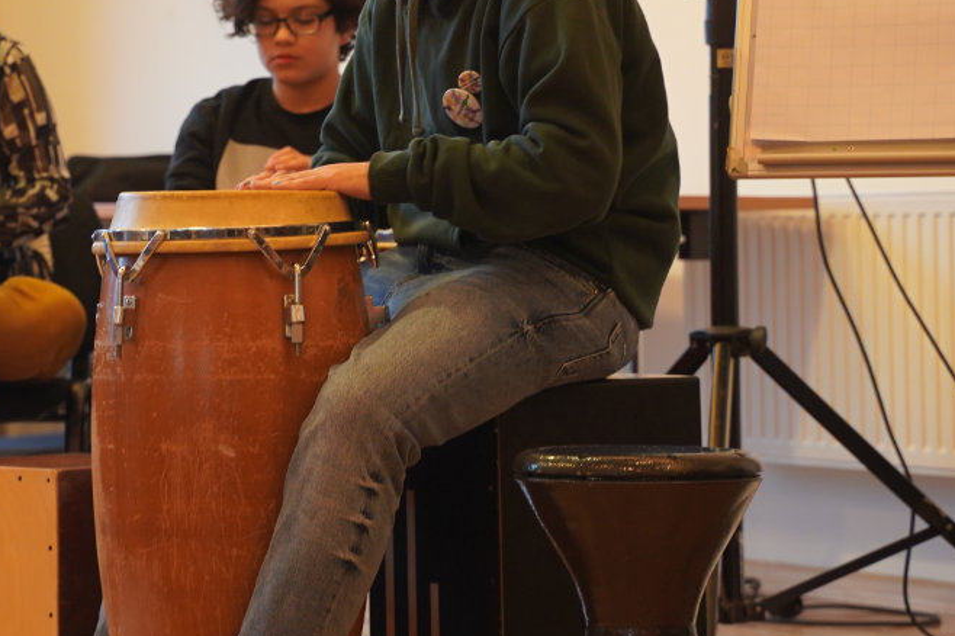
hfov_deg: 14.0
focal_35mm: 146
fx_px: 3871
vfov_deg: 9.4
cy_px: 124
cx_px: 149
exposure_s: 1/160
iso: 1600
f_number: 4
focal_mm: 75
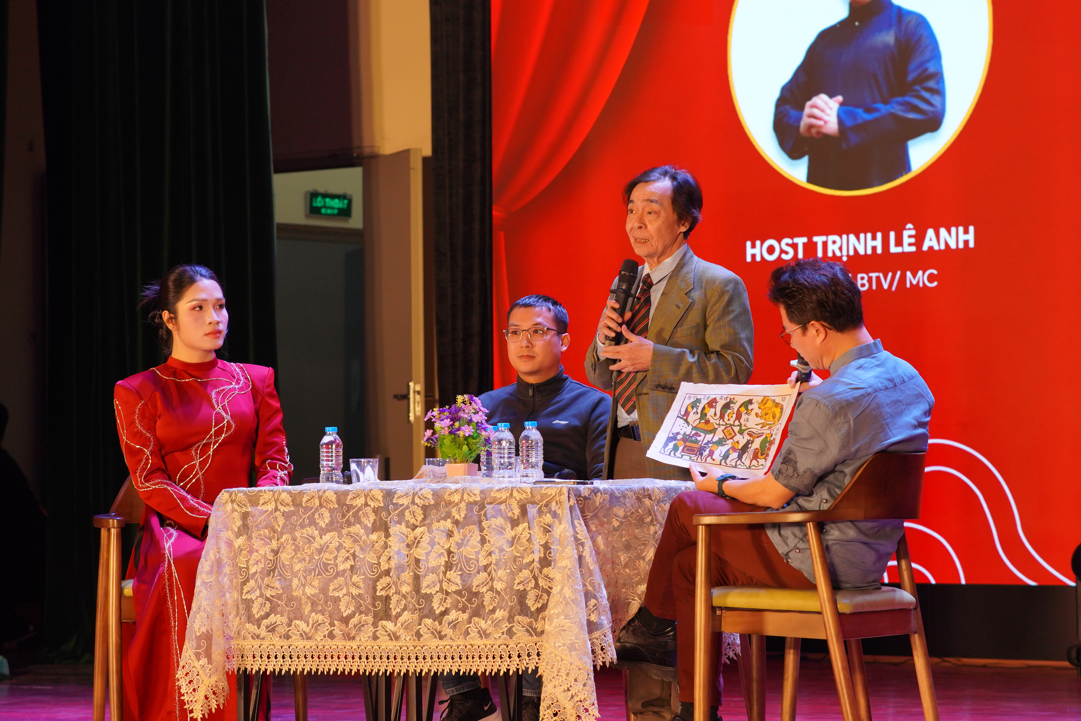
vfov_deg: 10.8
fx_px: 3813
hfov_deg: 16.1
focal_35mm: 127
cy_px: 360
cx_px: 540
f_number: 4
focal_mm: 85
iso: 1000
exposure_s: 1/160
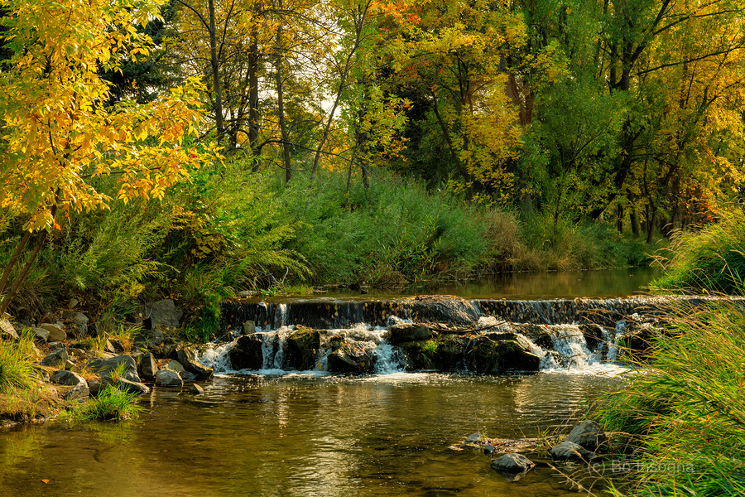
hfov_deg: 33.4
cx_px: 372
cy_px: 248
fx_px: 1242
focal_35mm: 60
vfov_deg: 22.6
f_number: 8
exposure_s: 1/160
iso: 200
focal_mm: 60
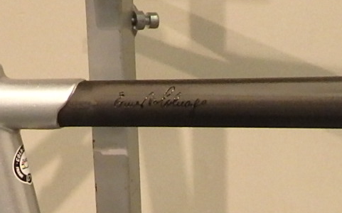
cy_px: 388
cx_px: 306
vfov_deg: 9.8
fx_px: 1183
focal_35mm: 127
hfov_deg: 16.2
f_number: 3.3
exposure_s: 1/30
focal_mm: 5.5
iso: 500
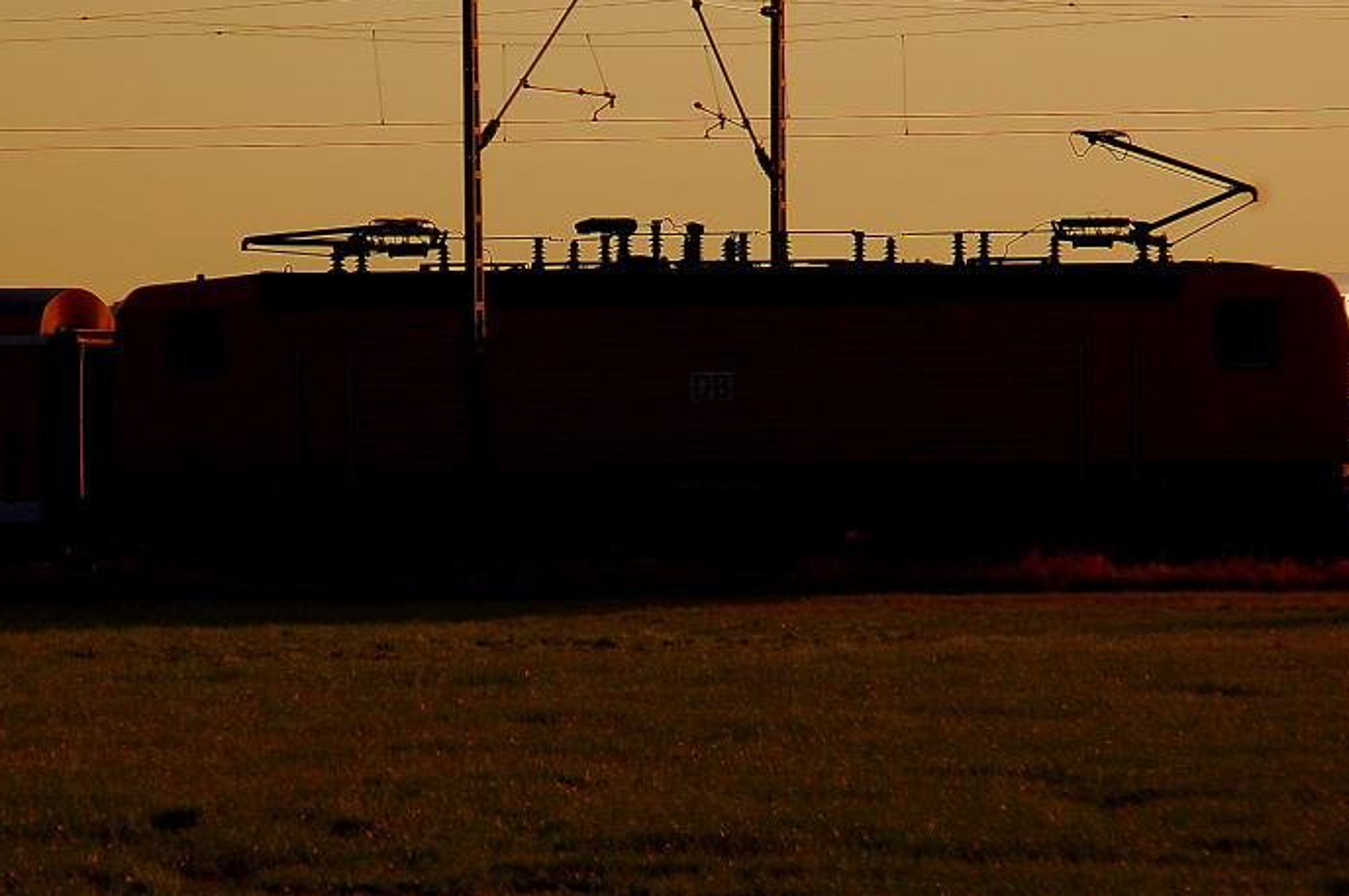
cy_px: 409
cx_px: 594
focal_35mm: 335
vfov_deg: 4.1
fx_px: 12538
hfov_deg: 6.2
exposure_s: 1/1000
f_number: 6.3
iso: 200
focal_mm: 150
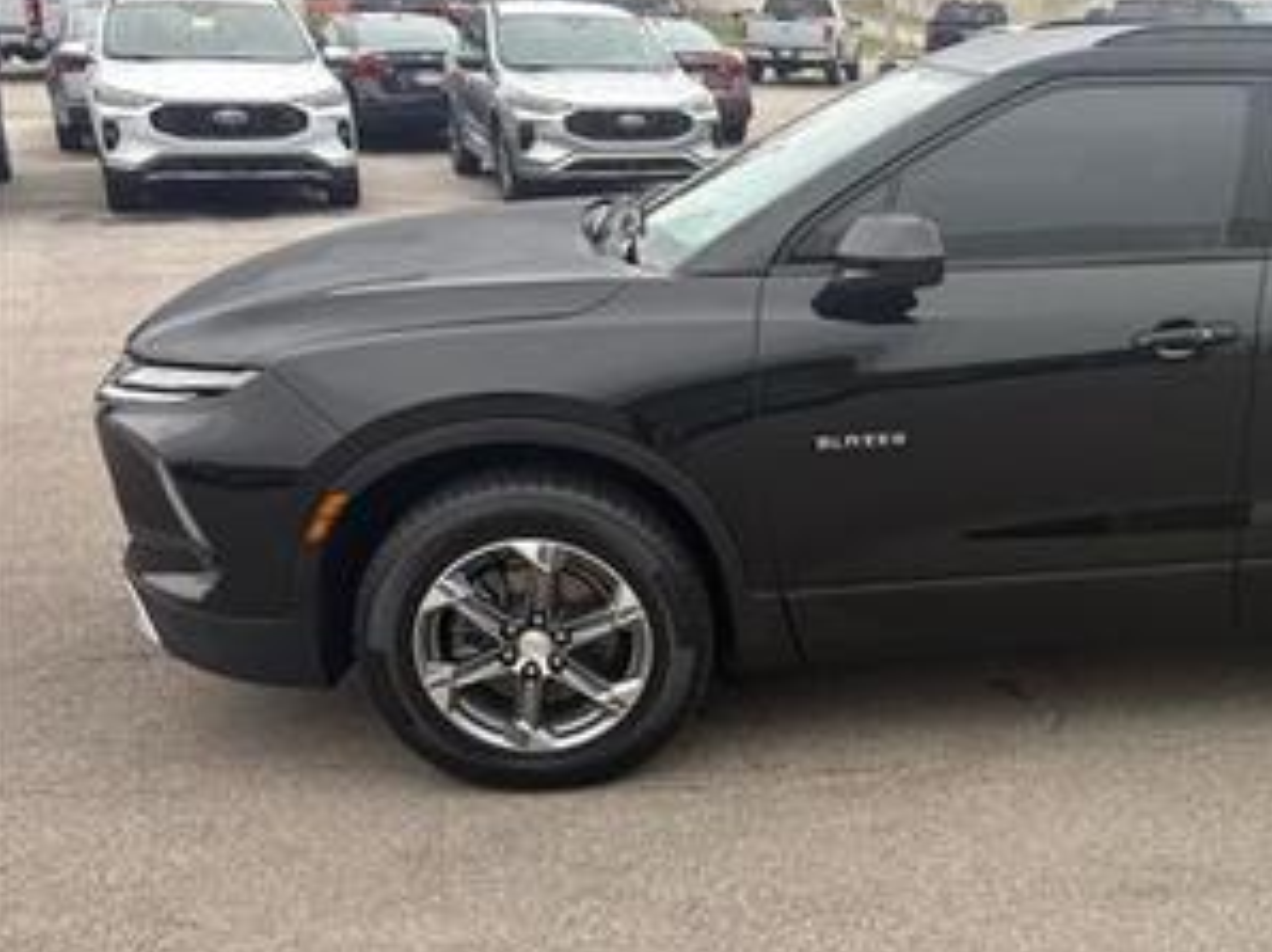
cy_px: 615
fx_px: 1616
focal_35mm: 44
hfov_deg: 40.7
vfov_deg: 32.6
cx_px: 1067
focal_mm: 5.96
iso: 50
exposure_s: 1/489
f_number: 1.6
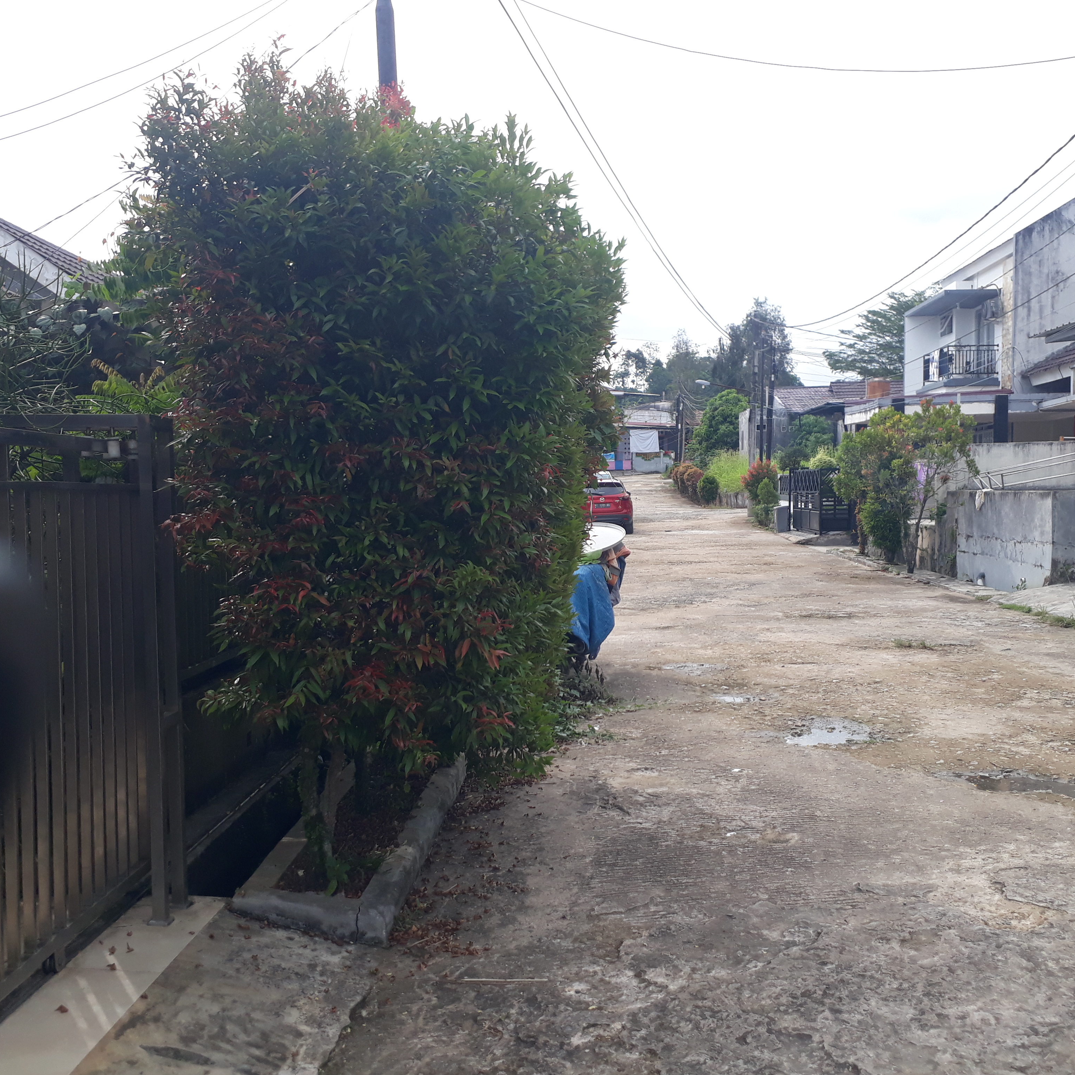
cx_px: 616
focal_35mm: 32
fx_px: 1124
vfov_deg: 51.1
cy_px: 539
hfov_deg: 50.9
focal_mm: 3.6
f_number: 1.9
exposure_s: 1/778
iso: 40
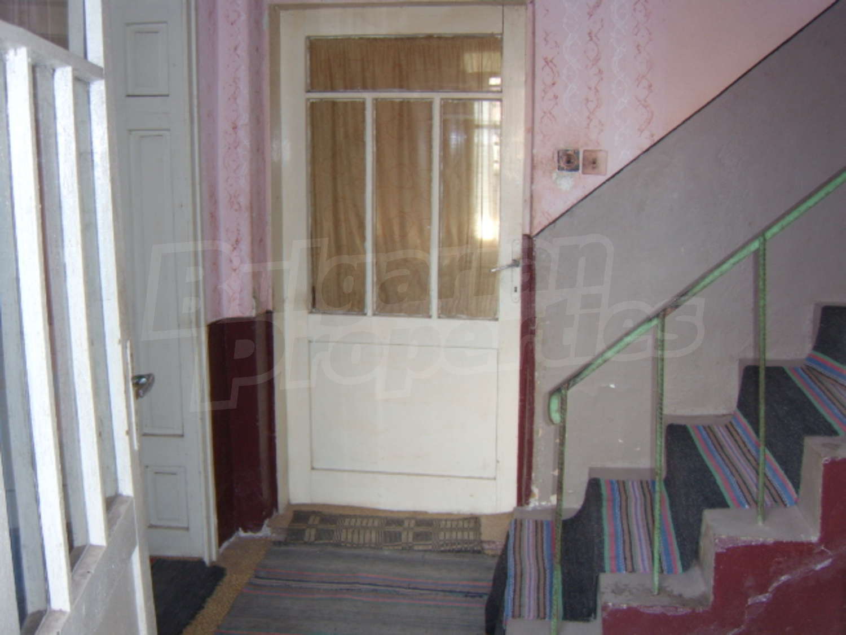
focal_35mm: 31
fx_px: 758
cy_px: 318
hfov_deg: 58.4
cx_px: 423
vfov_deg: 45.4
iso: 141
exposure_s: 1/30
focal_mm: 8.13
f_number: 2.7
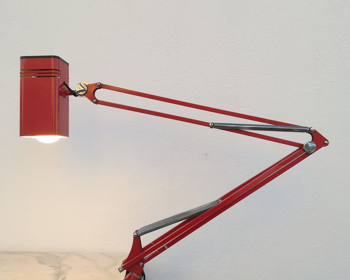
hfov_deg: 52.8
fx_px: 352
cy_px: 131
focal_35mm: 34
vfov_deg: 43.3
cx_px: 175
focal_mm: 3.83
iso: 50
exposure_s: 1/128
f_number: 2.2
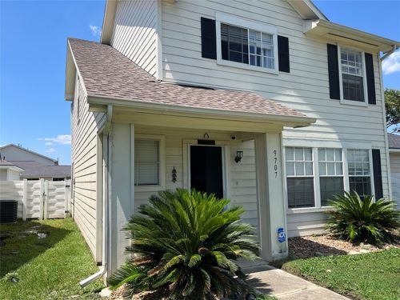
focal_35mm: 26
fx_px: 300
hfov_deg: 67.3
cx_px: 200
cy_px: 150
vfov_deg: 53.1
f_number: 1.6
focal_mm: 5.1
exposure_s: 1/2825
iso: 50
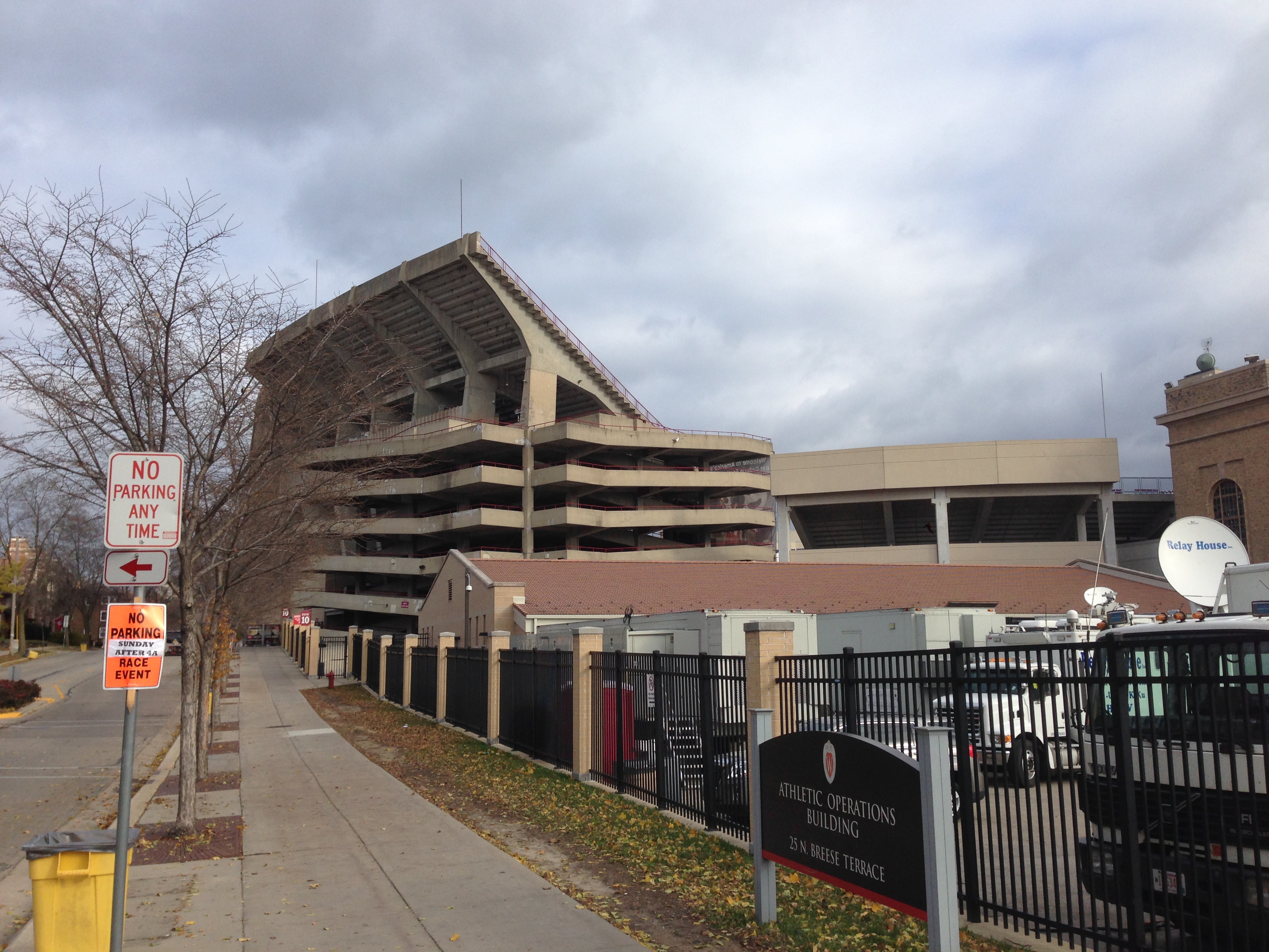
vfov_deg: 42.9
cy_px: 476
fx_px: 1210
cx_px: 634
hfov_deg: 55.4
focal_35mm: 33
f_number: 2.4
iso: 50
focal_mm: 4.12
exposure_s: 1/985
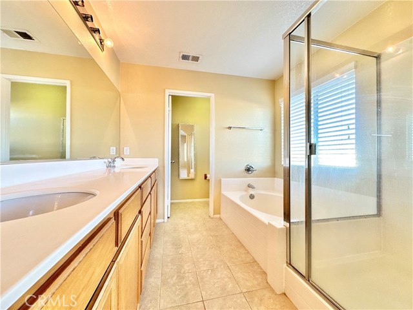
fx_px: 167
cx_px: 206
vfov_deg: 85.7
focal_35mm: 14
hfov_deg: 102.1
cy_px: 155
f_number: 2.2
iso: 250
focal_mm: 2.22
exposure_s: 1/60
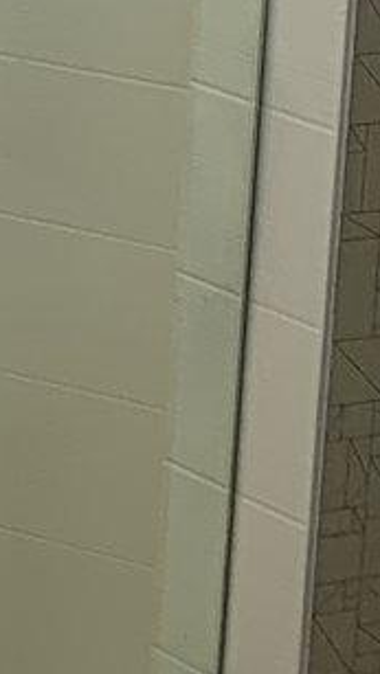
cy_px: -619
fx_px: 3381
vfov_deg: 10.6
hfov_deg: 5.0
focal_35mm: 189
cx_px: -1606
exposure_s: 1/120
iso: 50
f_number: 1.8
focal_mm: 4.25
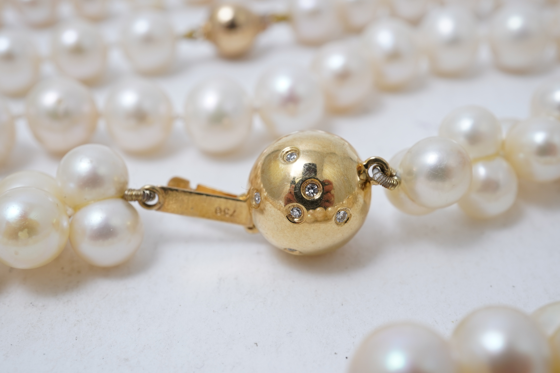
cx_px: 280
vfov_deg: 29.9
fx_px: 700
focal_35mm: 45
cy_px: 186
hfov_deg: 43.6
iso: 320
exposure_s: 1/125
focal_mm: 30
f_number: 18
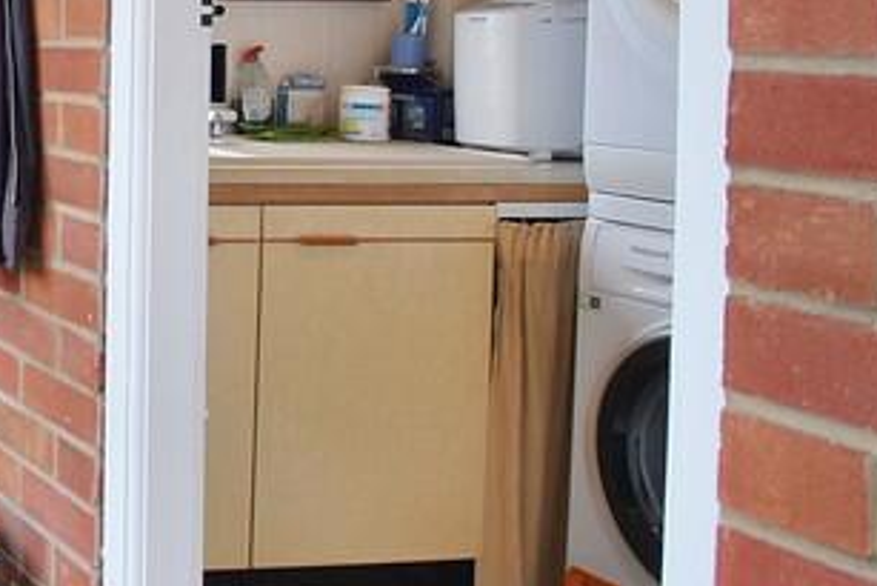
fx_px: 1219
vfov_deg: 26.1
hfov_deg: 27.5
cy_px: 56
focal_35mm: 50
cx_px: -431
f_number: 4.5
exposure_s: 1/30
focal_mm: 10
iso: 100
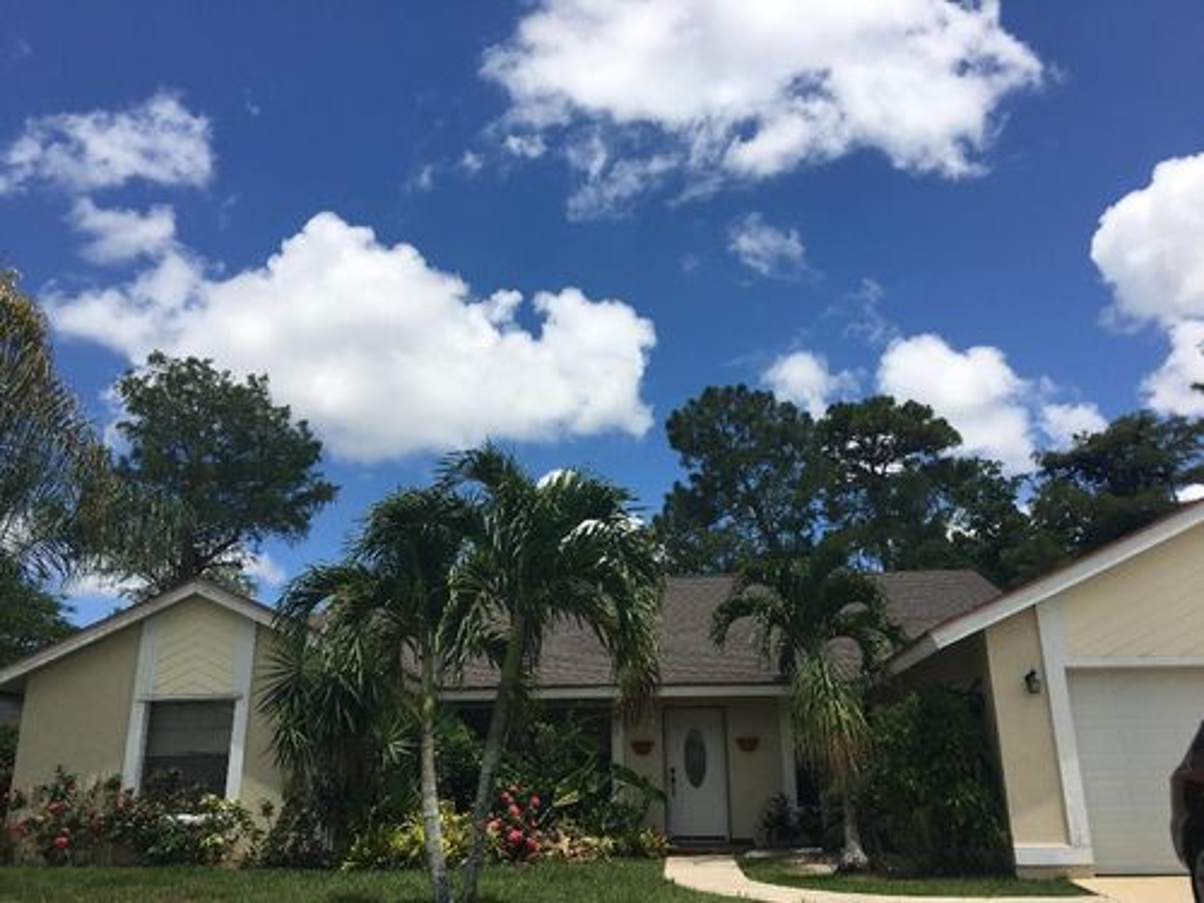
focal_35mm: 29
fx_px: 1009
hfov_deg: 61.7
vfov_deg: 48.2
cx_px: 602
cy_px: 452
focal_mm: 4.15
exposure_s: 1/3077
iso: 25
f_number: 2.2
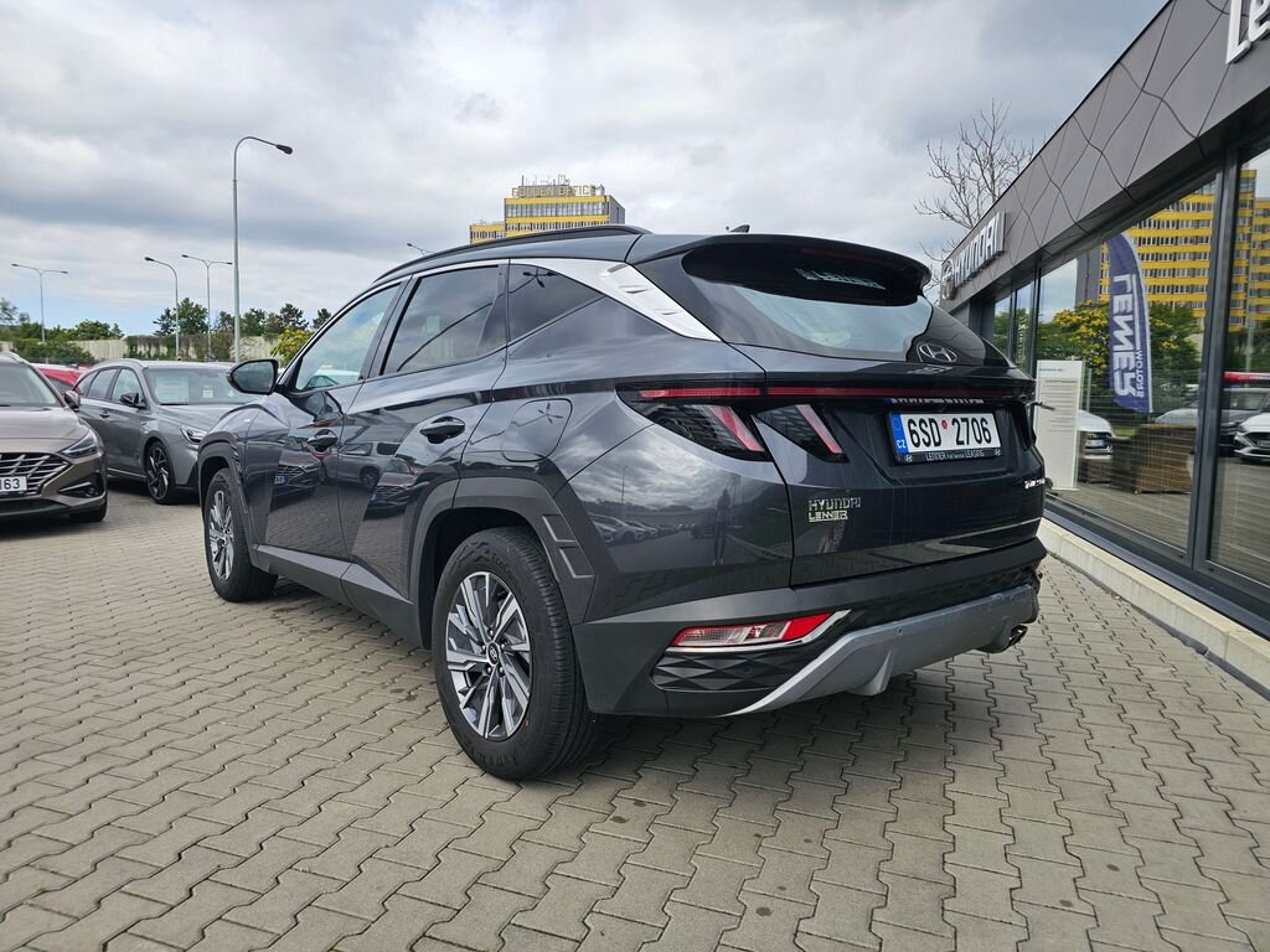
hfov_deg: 73.9
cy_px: 476
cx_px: 635
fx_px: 844
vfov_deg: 58.9
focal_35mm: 23
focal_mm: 6.3
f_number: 1.7
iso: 10
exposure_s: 1/641
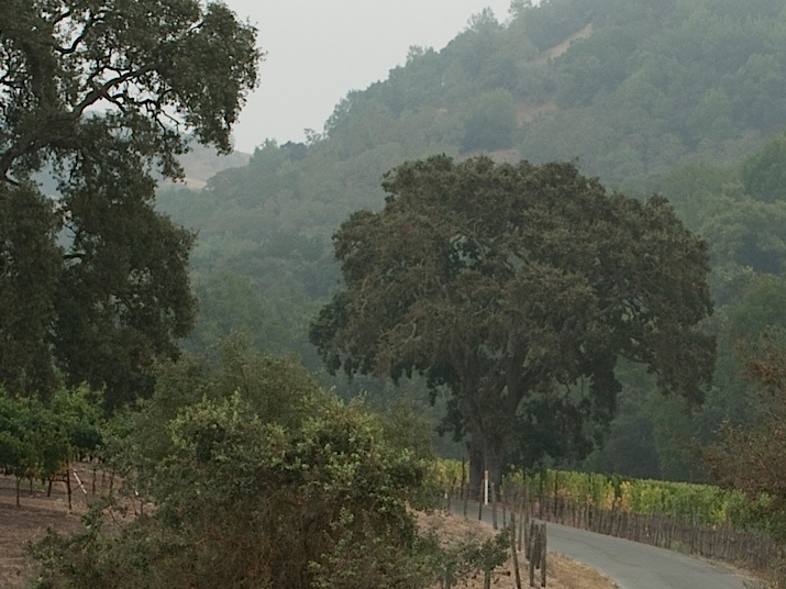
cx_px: 611
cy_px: 493
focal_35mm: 284
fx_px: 6447
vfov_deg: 5.2
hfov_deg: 7.0
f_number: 9
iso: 200
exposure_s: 1/40
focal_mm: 110
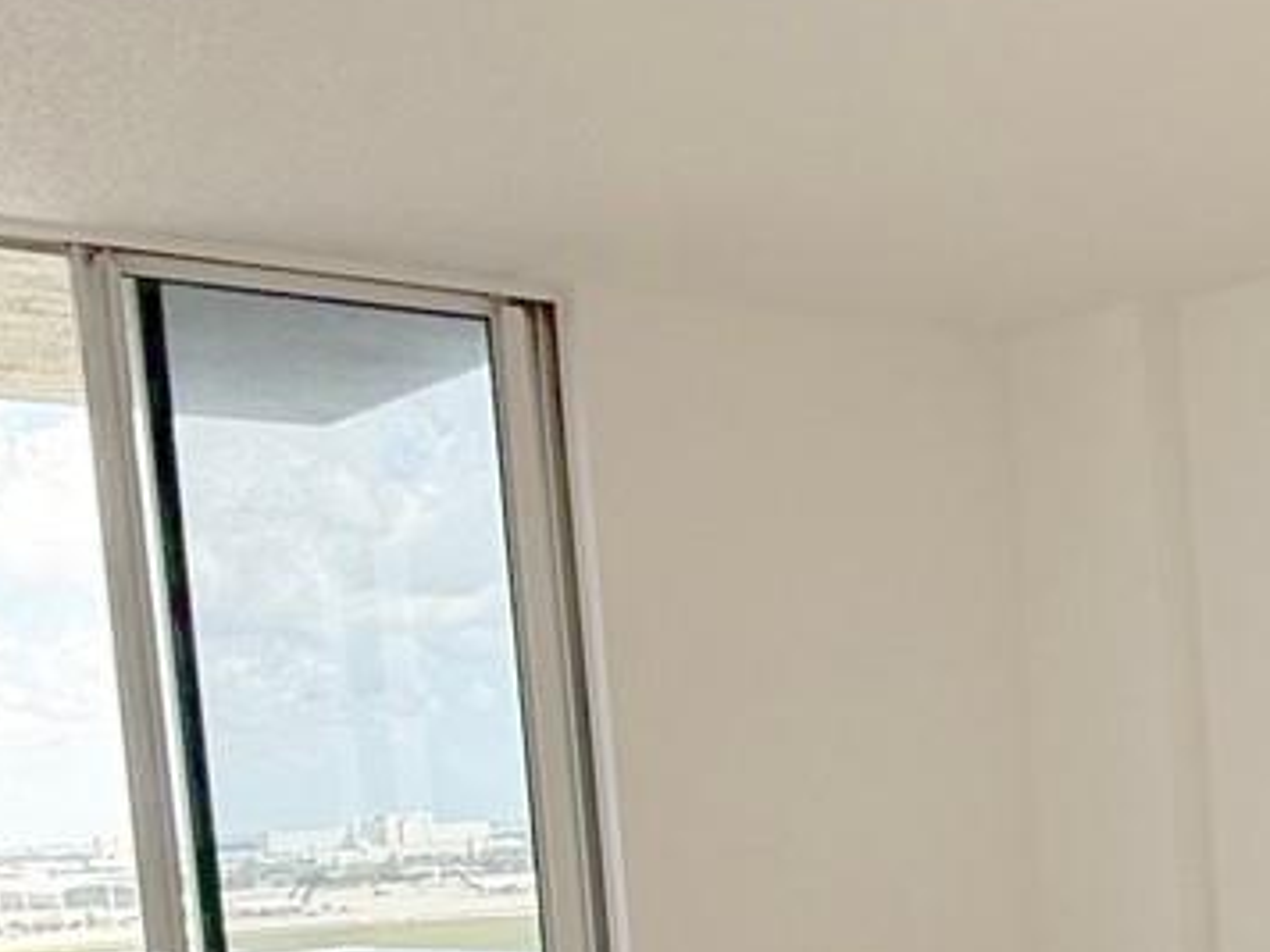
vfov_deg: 22.2
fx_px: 2311
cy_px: 1002
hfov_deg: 28.0
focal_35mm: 63
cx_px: 1402
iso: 64
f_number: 2.2
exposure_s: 1/355
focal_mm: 2.22
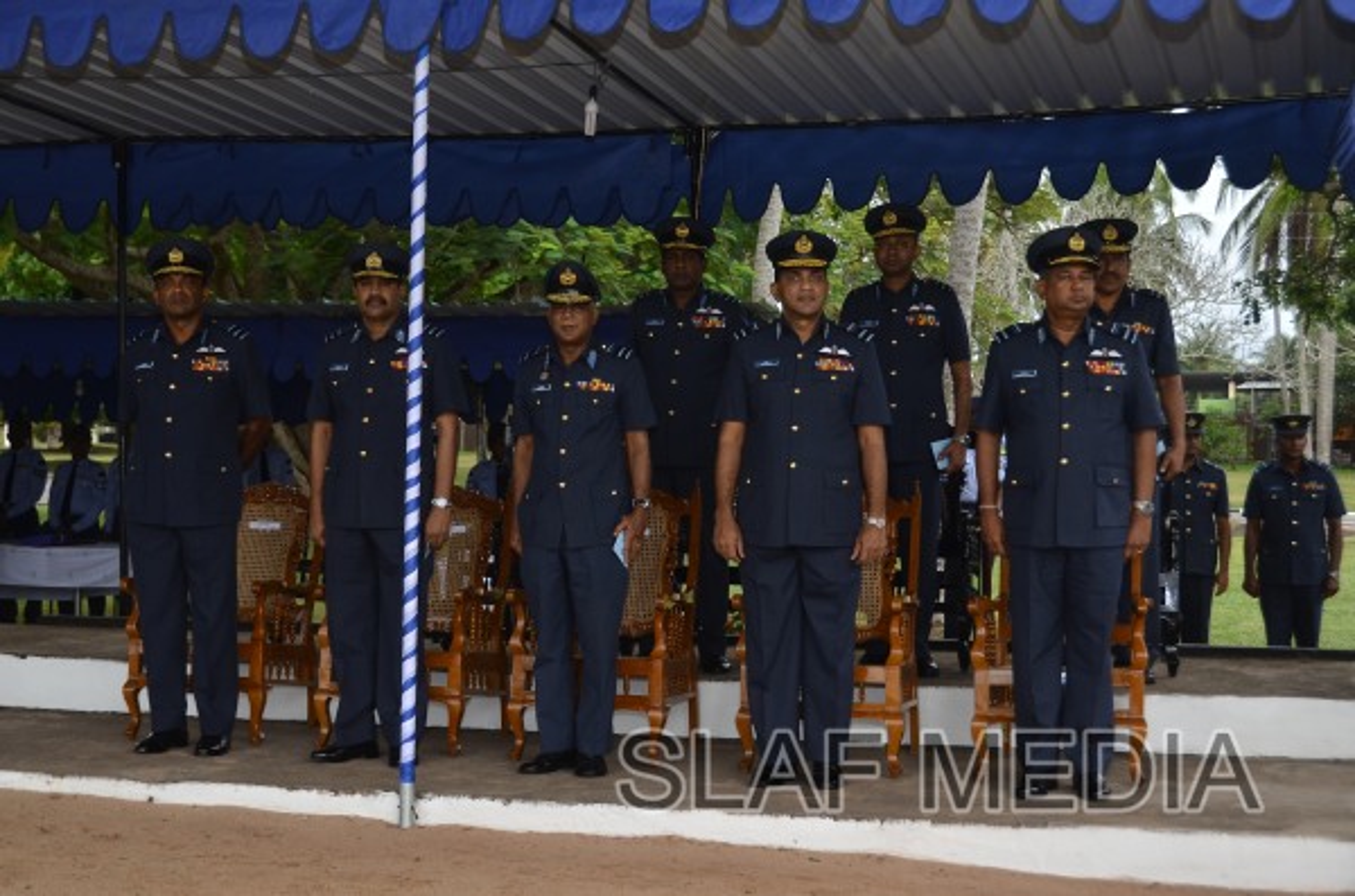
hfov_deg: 37.0
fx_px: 2028
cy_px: 448
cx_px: 678
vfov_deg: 24.9
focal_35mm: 54
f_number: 5.6
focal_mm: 36
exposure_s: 1/160
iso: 250
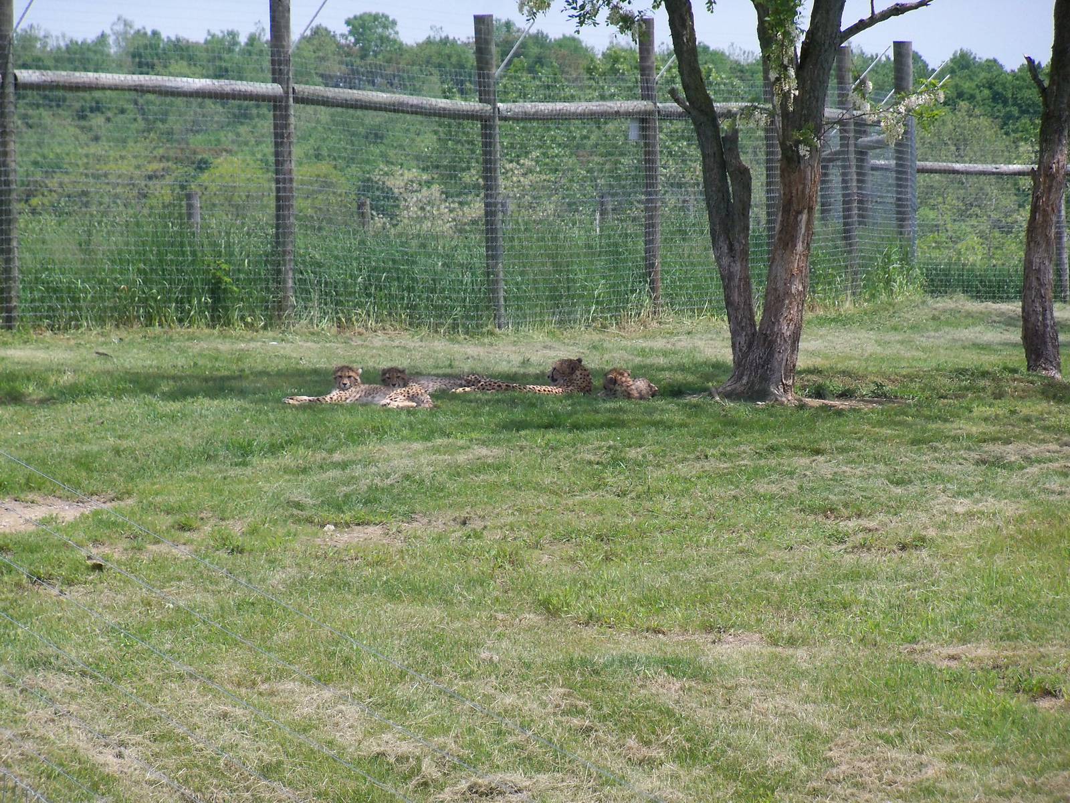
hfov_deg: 11.4
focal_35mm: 173
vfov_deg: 8.6
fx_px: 5348
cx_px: 535
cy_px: 402
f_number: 4.3
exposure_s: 1/1250
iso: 200
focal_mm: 30.5
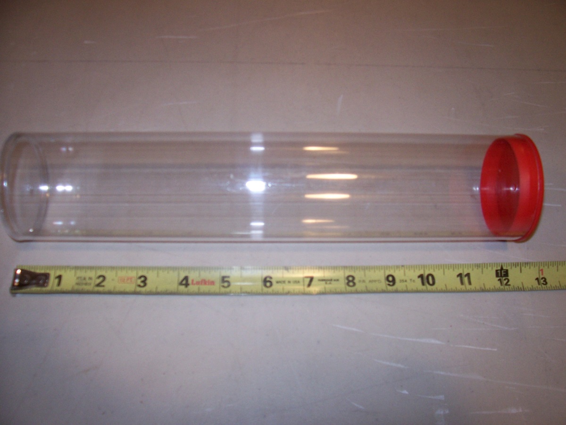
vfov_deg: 41.8
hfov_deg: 54.0
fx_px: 556
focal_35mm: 34
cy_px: 212
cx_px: 283
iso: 125
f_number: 2.7
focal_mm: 5.6
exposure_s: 1/60
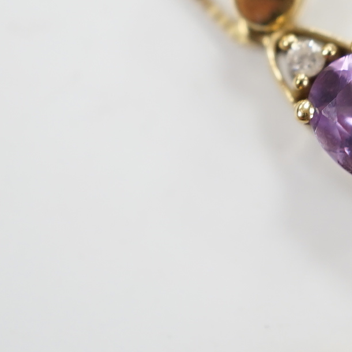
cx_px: 274
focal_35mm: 141
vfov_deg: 12.3
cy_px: 30
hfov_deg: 12.3
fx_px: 1622
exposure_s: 1/60
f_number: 3.5
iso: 400
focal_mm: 30
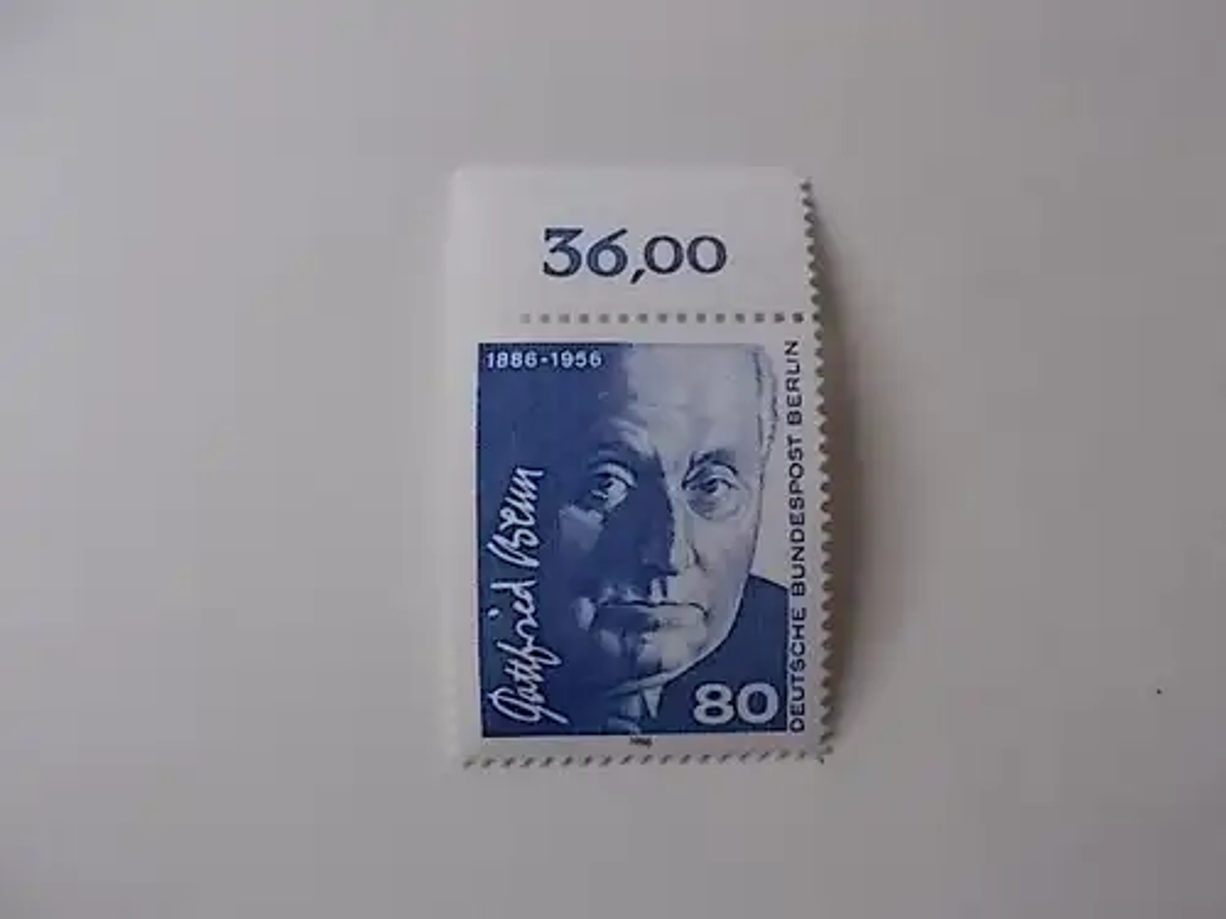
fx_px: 921
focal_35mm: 26
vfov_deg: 53.1
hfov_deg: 67.3
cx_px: 613
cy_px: 460
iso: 200
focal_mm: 4.6
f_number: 3.2
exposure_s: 1/10
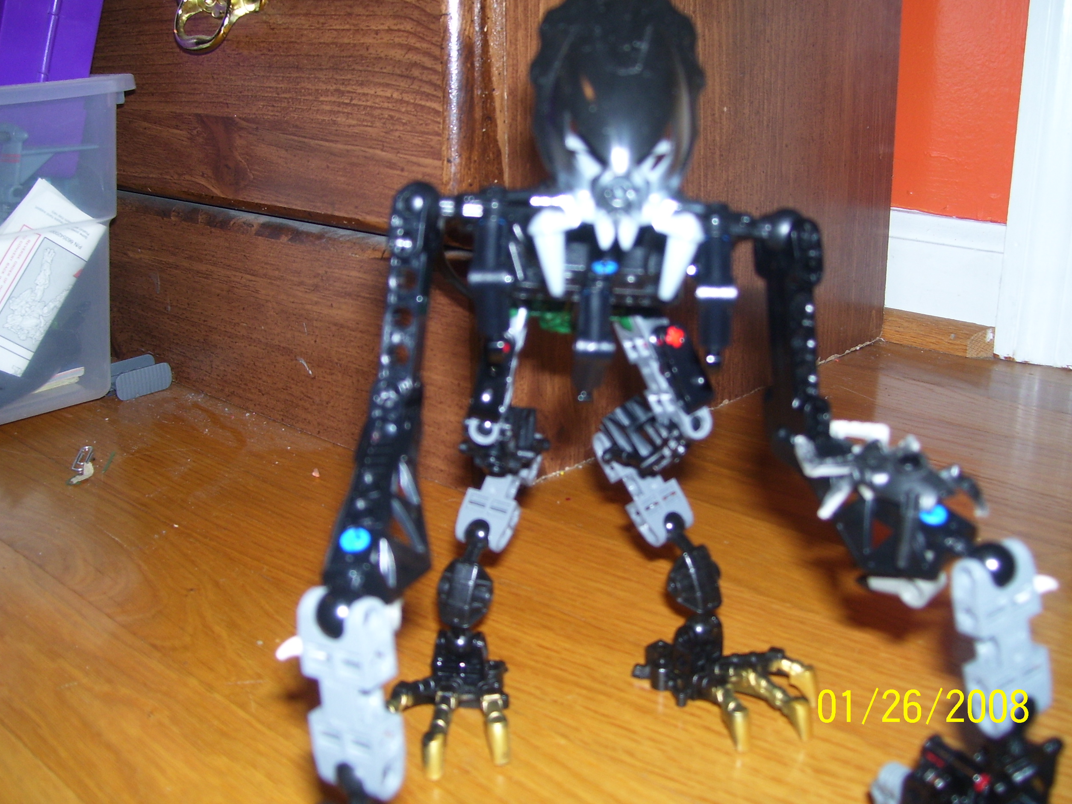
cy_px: 395
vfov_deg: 37.7
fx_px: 1177
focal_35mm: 38
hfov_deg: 49.0
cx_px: 535
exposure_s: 1/60
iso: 80
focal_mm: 6
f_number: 2.7
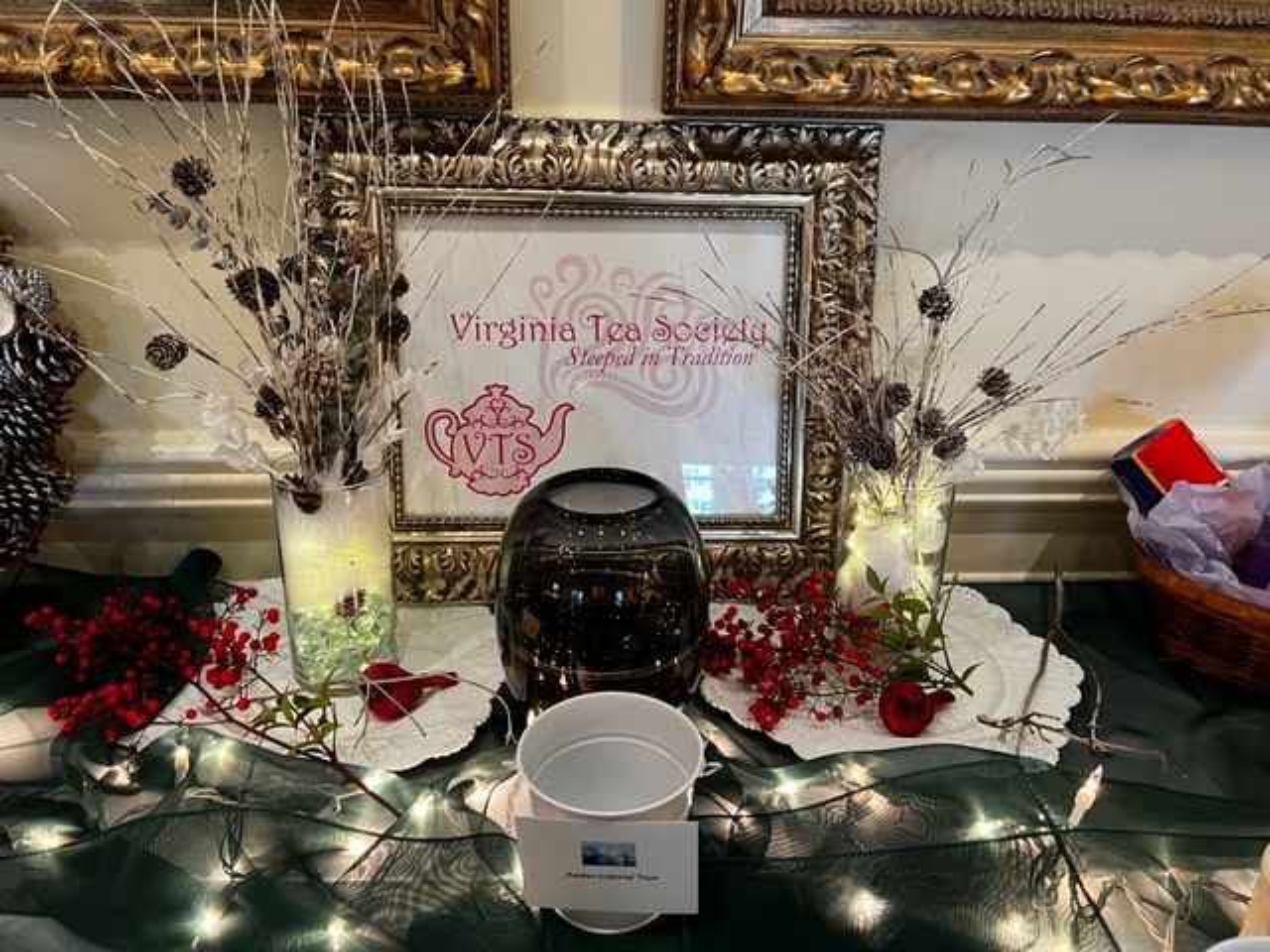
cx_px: 635
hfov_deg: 67.3
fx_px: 954
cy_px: 476
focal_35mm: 26
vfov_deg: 53.1
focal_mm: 5.7
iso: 320
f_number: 1.5
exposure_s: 1/60
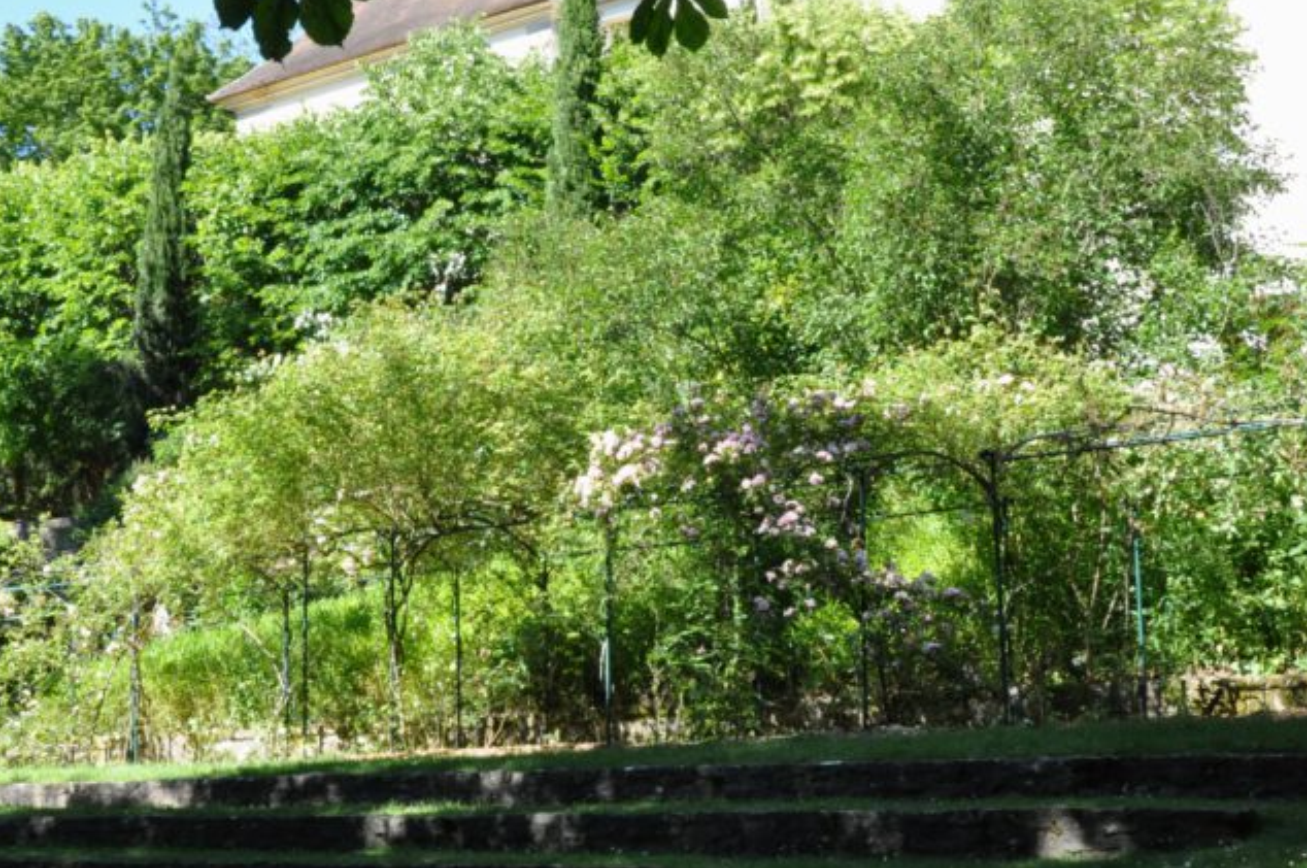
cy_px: 526
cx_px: 342
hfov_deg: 31.4
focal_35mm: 63
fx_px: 2284
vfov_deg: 21.5
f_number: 14
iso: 1250
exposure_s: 1/200
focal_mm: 26
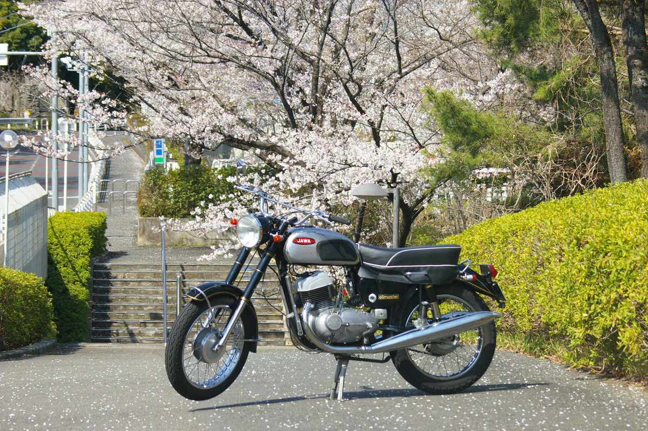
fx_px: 2698
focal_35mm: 150
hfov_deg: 13.7
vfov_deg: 9.1
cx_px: 324
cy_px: 216
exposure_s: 1/500
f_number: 16
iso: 800
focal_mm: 100
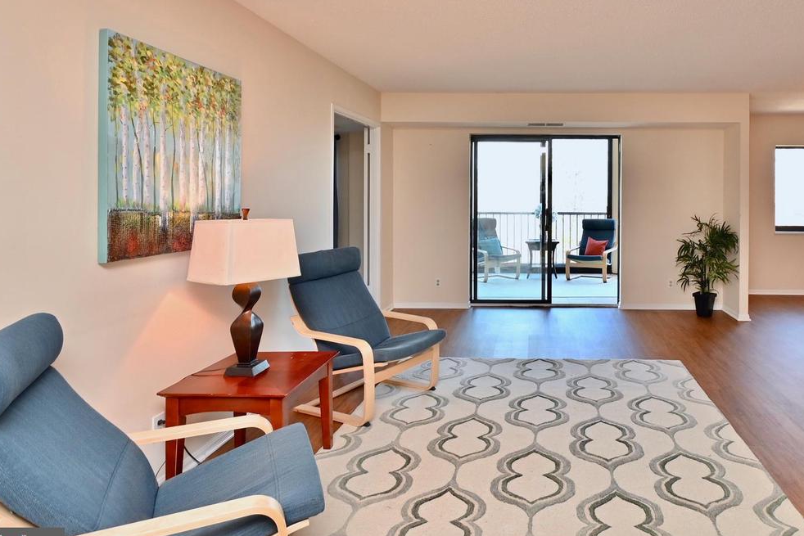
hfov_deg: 76.4
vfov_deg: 56.0
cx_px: 526
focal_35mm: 22
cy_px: 177
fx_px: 491
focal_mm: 10
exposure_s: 1/13
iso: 200
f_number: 7.1
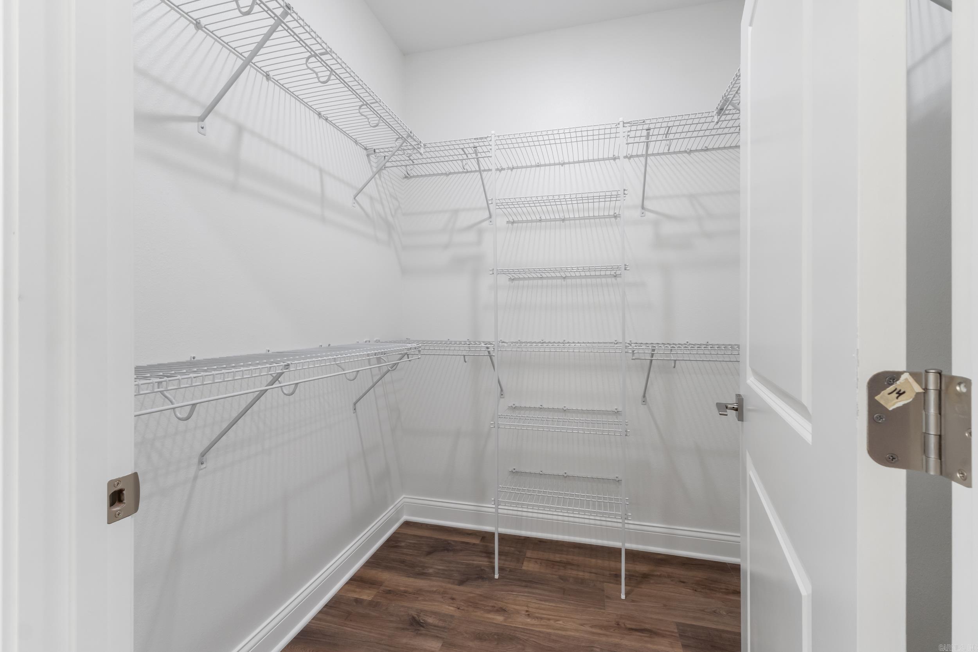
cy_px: 326
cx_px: 489
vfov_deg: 77.3
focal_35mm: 15
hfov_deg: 100.4
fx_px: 407
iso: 200
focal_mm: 10
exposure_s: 1/2
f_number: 9
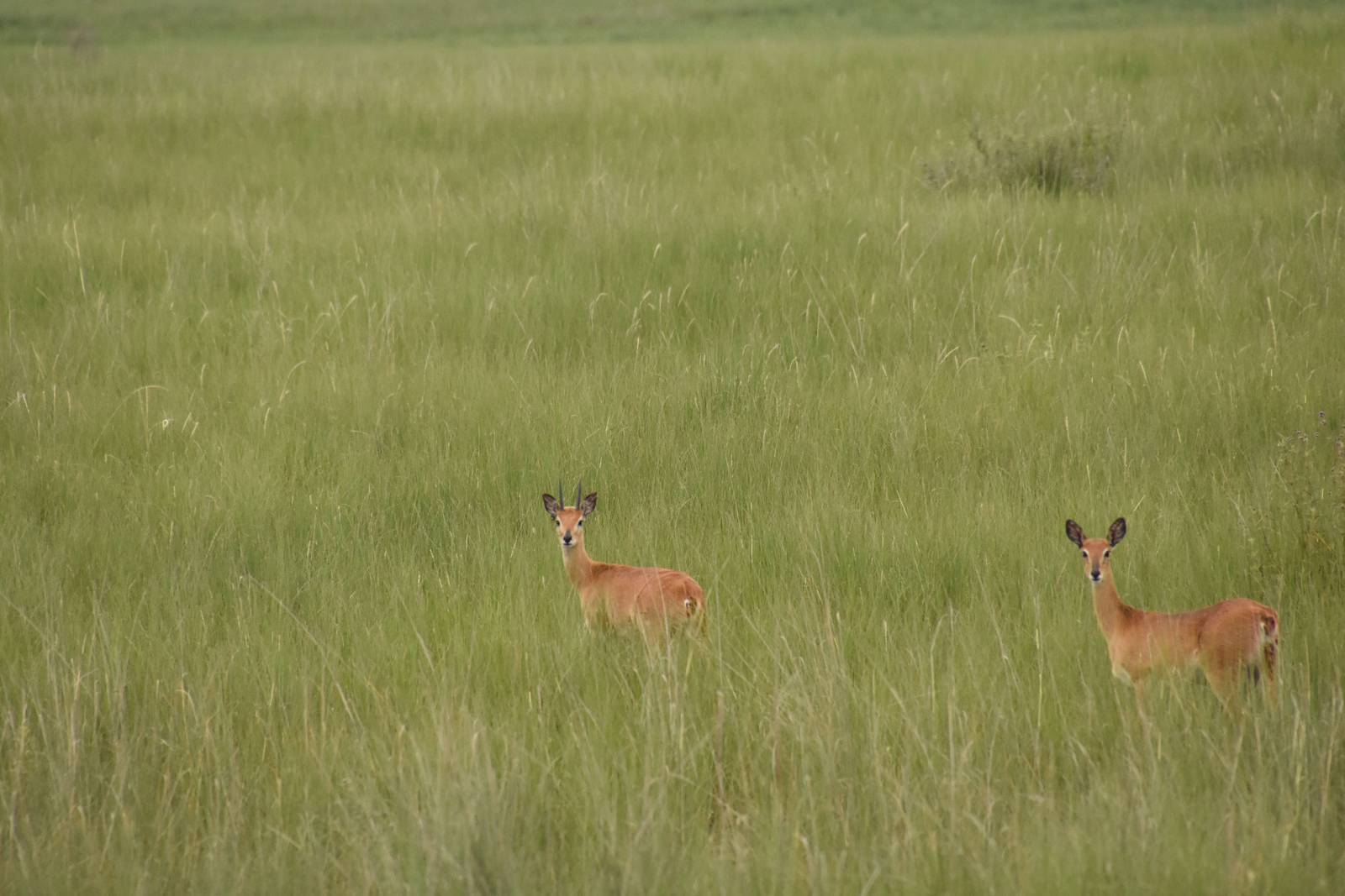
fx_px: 16813
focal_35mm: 450
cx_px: 672
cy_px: 448
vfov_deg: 3.1
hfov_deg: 4.6
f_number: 8
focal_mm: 300
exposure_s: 1/3200
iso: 2000
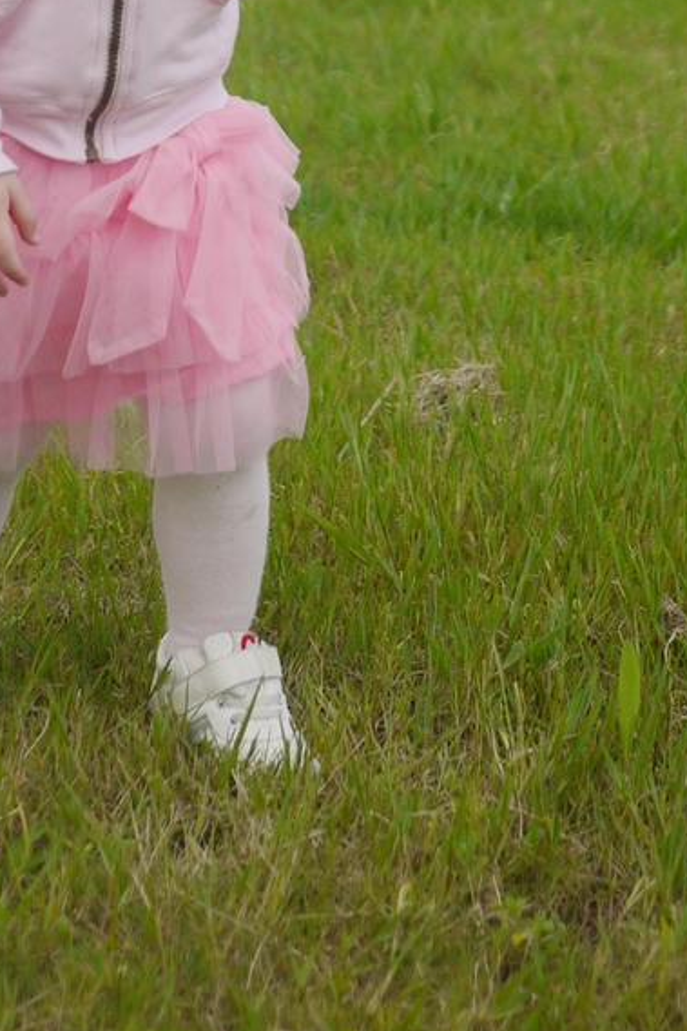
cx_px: 408
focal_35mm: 117
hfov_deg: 11.7
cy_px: -167
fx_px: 3351
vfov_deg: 16.8
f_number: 2
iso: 160
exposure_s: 1/1300
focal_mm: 20
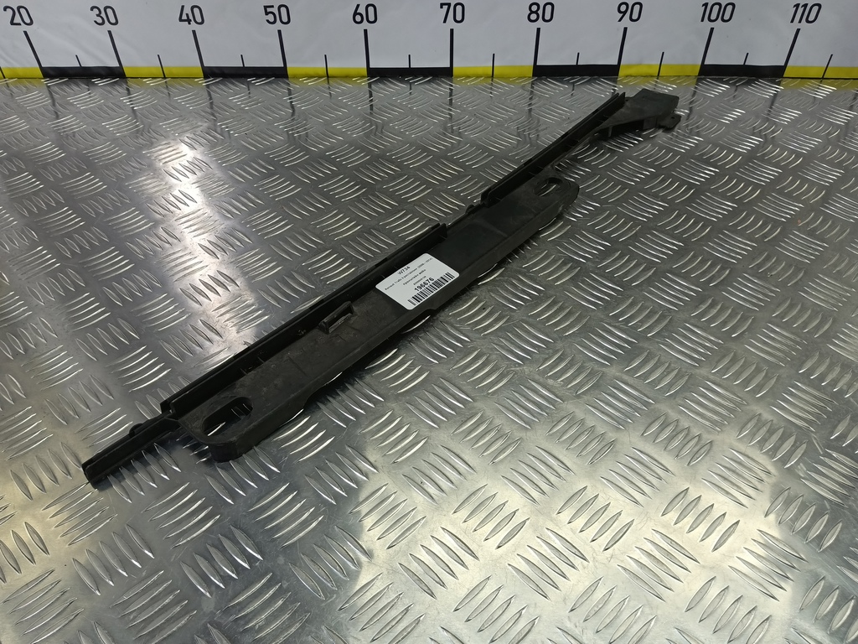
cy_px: 322
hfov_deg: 73.9
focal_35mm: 23
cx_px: 429
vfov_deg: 58.9
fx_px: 570
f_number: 1.6
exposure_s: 1/100
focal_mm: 4.11
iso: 150
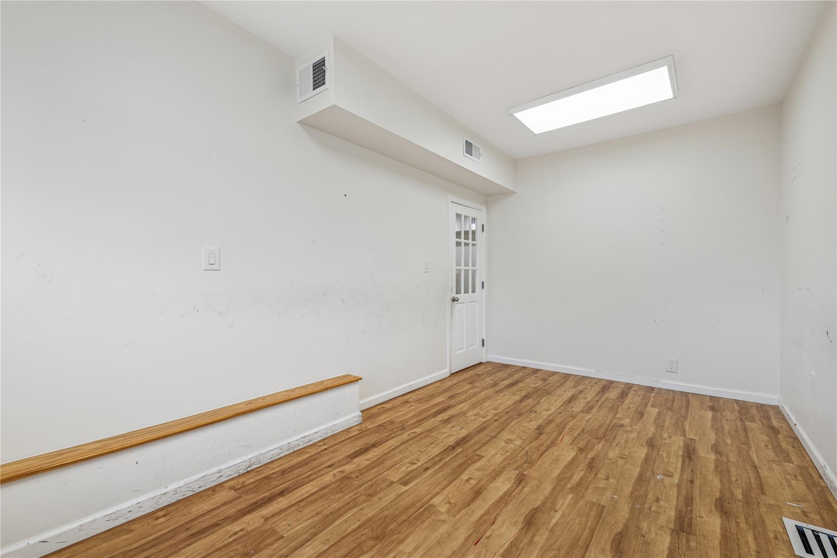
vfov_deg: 77.3
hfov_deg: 100.4
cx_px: 418
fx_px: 349
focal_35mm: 15
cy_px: 279
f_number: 14
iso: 640
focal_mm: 15
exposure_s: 1/40
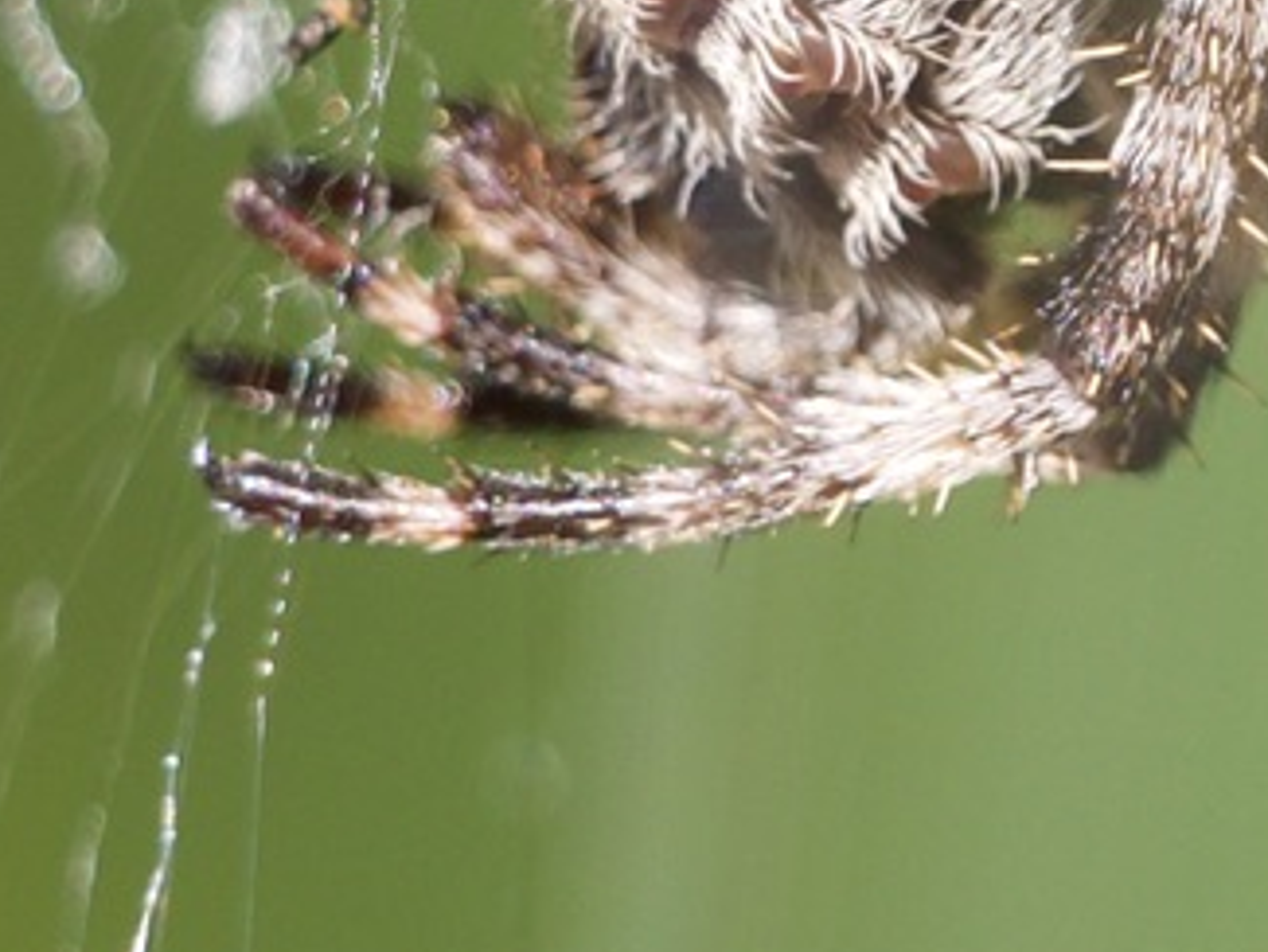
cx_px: 1397
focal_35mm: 5039
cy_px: -675
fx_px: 184649
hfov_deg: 0.4
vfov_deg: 0.3
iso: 200
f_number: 8
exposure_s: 1/160
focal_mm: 400
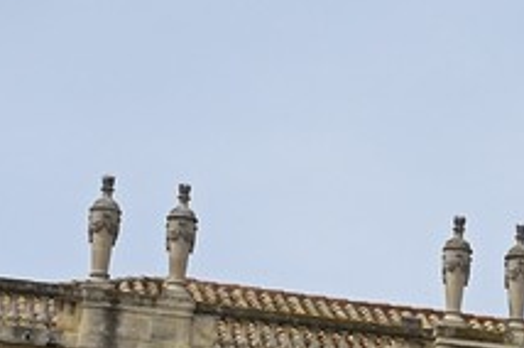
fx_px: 3808
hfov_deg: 7.0
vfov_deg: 5.2
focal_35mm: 262
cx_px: 1641
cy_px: 576
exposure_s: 1/250
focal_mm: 35
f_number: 14
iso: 200
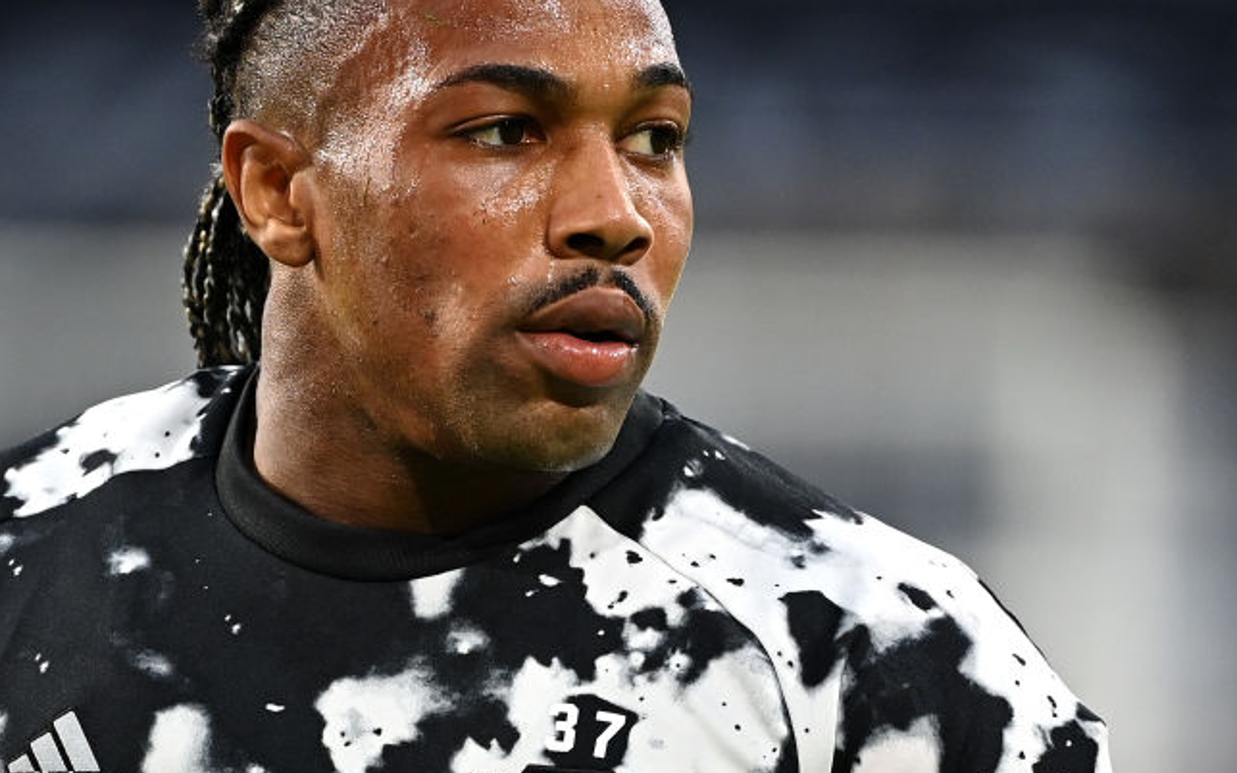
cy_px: 409
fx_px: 20802
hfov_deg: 3.4
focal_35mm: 617
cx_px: 931
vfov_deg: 2.1
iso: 2000
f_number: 4
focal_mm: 380
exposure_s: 1/640
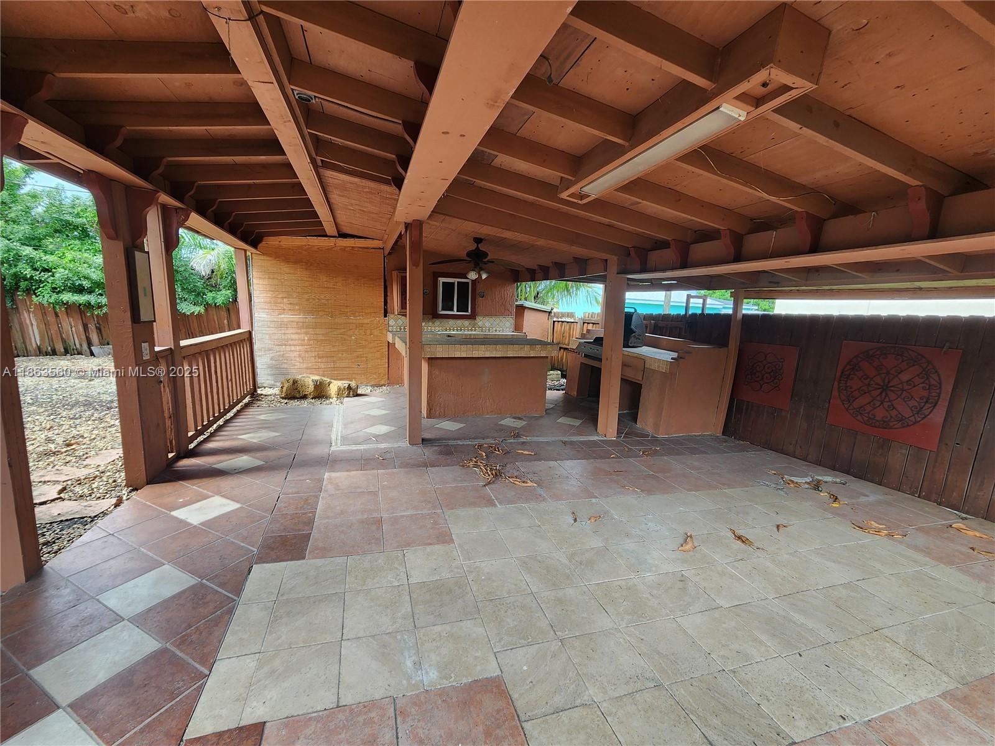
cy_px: 373
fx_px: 374
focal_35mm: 13
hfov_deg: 106.2
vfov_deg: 89.9
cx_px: 498
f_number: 2.2
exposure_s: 1/60
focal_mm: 2.2
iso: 50
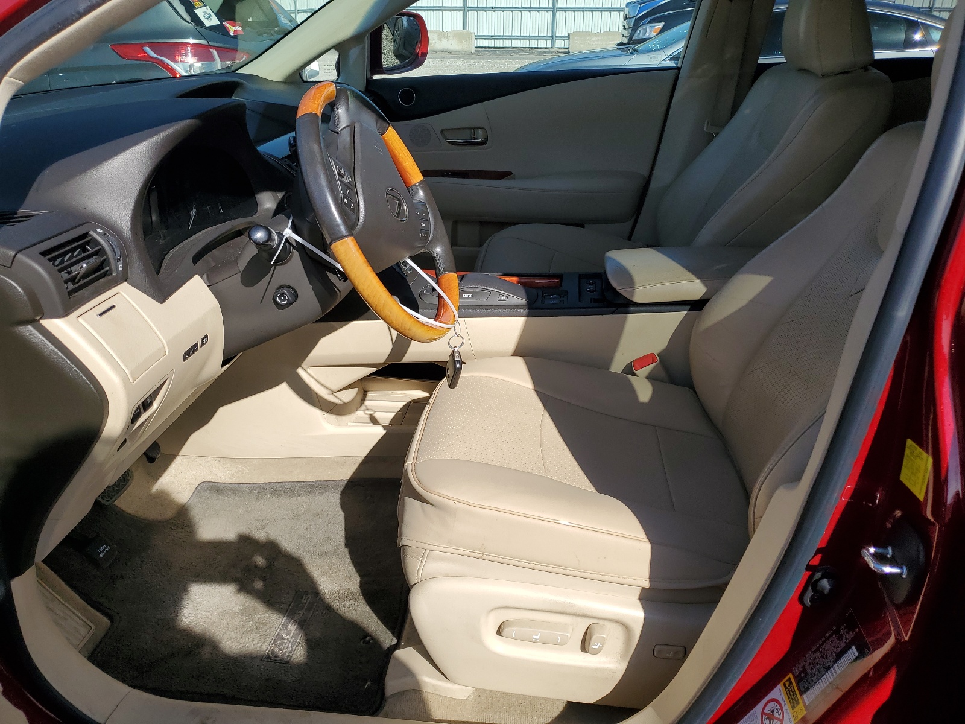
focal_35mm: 26
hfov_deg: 67.3
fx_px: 725
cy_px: 362
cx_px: 482
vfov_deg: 53.1
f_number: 1.5
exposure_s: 1/3333
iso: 50
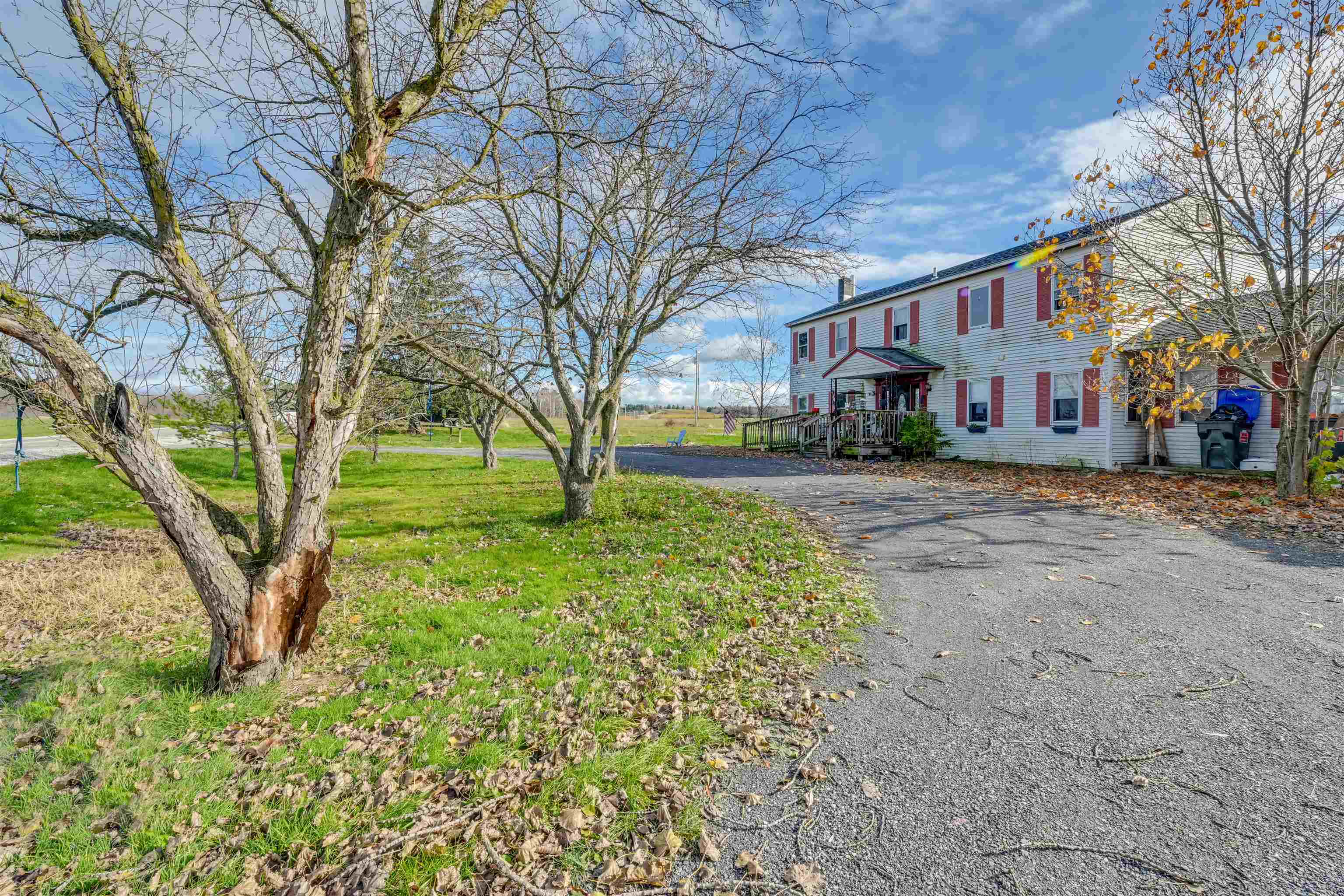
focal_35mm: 14
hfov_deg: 104.3
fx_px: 523
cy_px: 448
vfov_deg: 81.2
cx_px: 672
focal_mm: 14
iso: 800
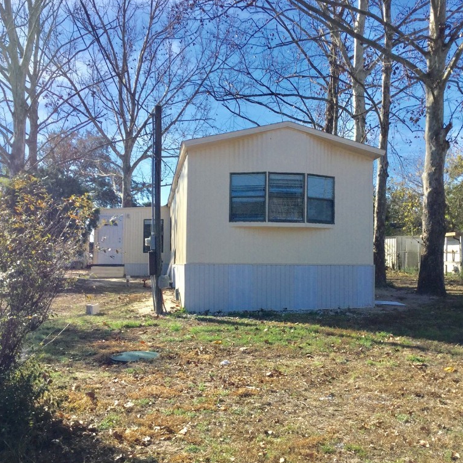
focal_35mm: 37
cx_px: 261
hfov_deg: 44.8
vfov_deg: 44.9
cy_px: 233
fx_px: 560
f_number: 2.4
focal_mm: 3.3
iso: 25
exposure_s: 1/1335
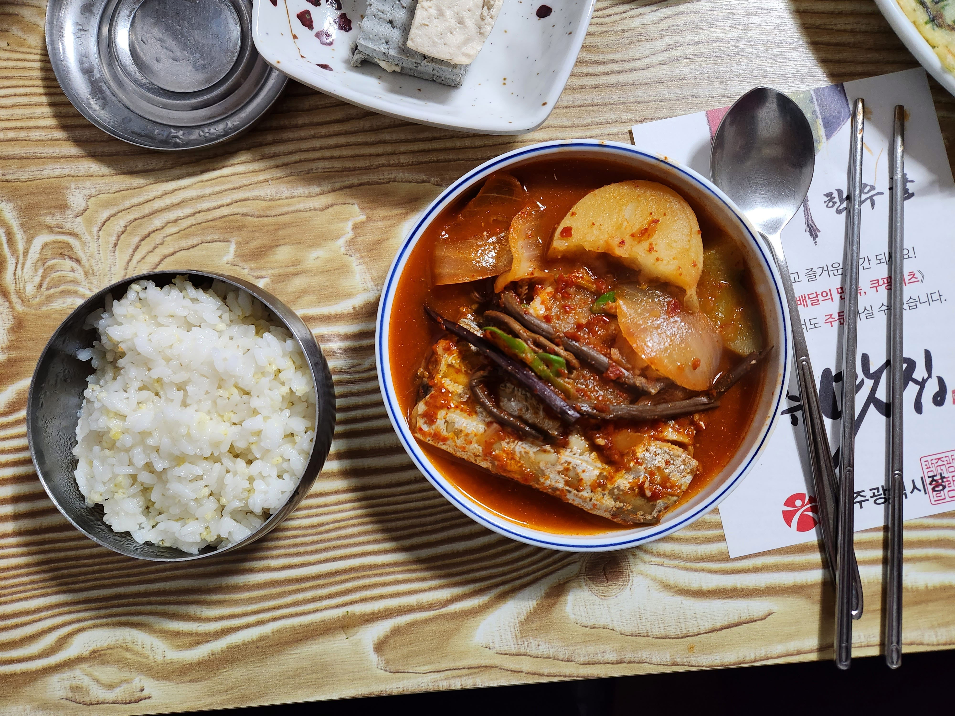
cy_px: 358
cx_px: 478
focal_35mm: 23
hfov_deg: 73.9
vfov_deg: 58.9
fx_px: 635
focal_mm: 5.4
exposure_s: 1/120
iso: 400
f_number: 1.8
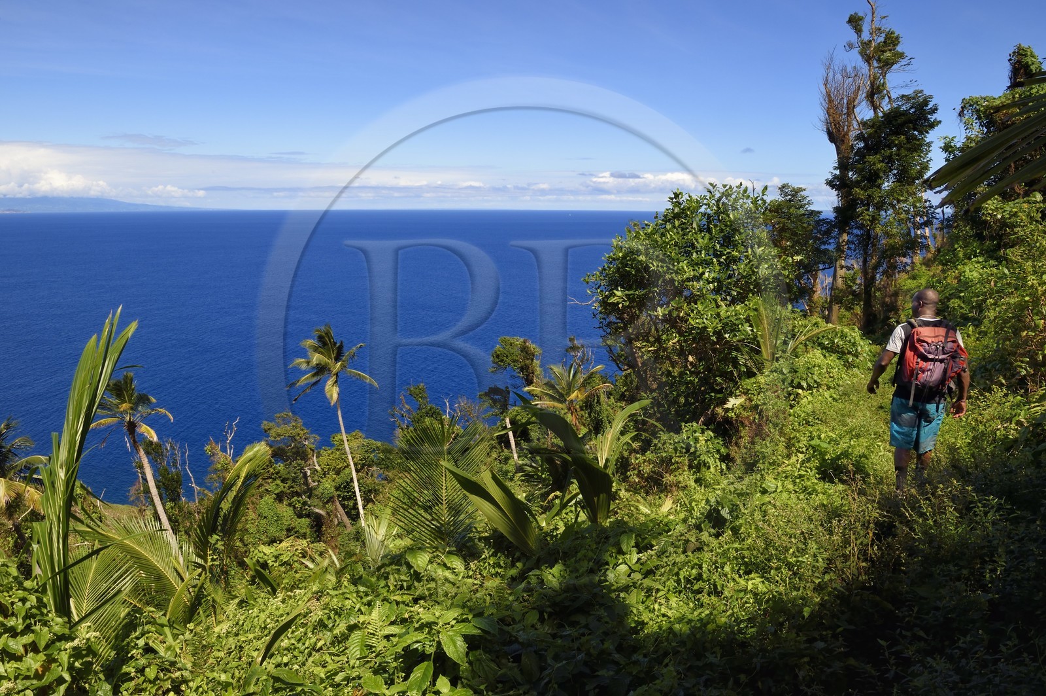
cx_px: 523
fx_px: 697
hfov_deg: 73.8
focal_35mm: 24
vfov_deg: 53.1
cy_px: 348
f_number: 20
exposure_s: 1/125
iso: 200
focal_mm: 24
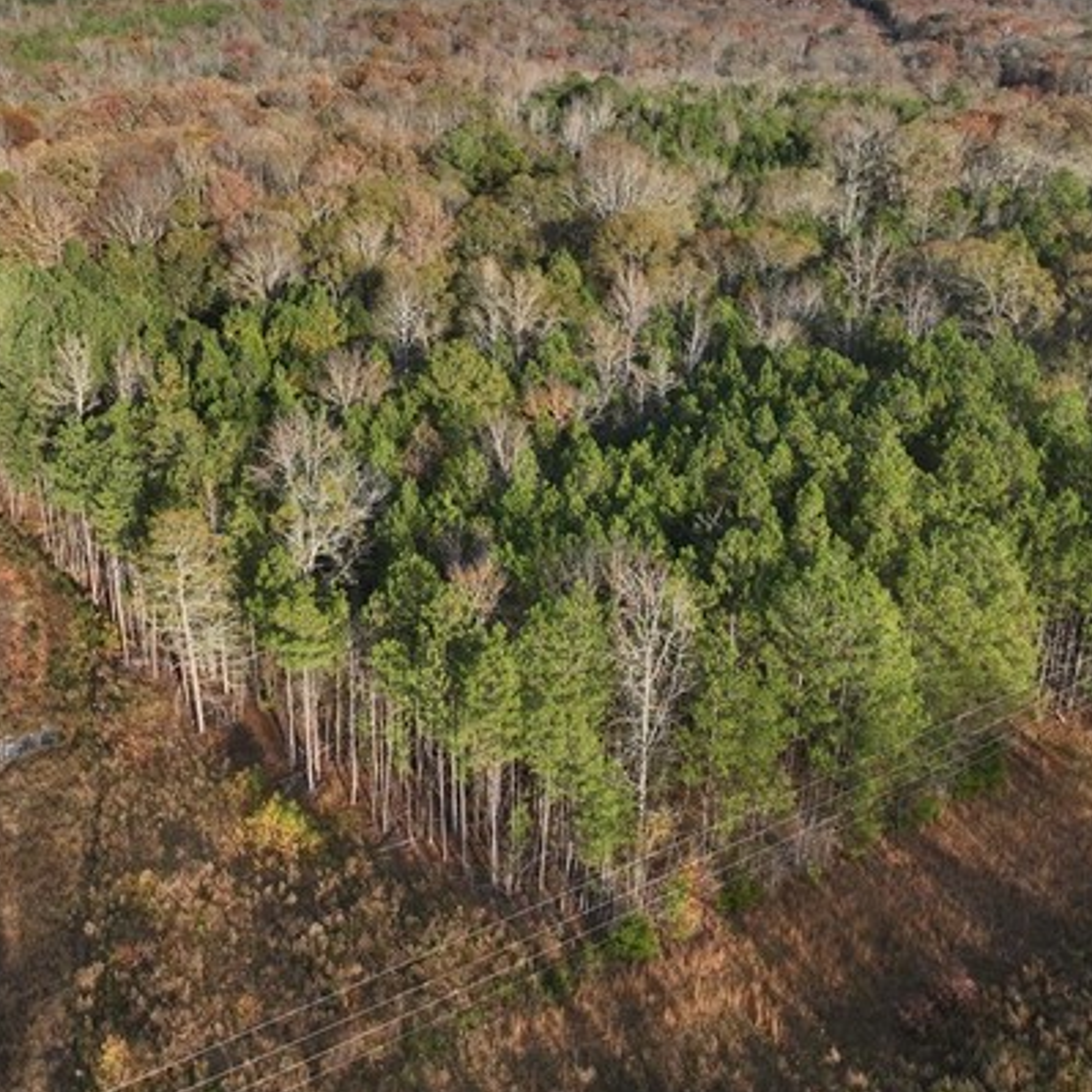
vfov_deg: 48.2
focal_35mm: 34
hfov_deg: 48.3
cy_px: 449
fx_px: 1213
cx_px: 460
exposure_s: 1/200
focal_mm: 12.29
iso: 140
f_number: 2.8
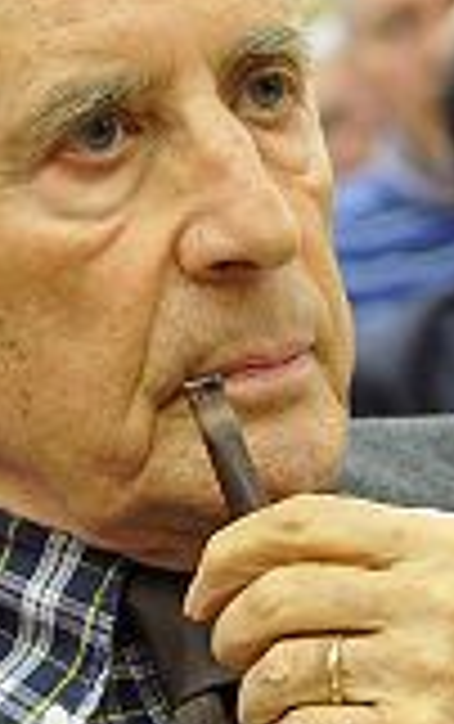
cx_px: 211
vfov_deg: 11.8
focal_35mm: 178
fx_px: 3514
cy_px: 420
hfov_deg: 7.4
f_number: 4
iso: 5600
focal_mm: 55
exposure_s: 1/160
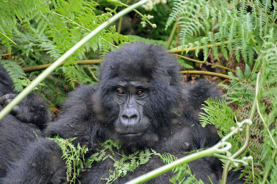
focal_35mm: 300
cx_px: 138
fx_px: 2305
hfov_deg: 6.9
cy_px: 92
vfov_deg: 4.6
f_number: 5.6
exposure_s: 1/80
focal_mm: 200
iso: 400
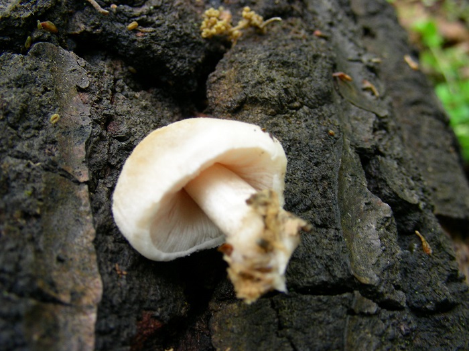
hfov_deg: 49.0
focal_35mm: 38
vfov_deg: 37.7
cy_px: 176
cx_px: 234
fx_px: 515
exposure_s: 1/17.3
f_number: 3.5
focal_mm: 6.3
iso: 50
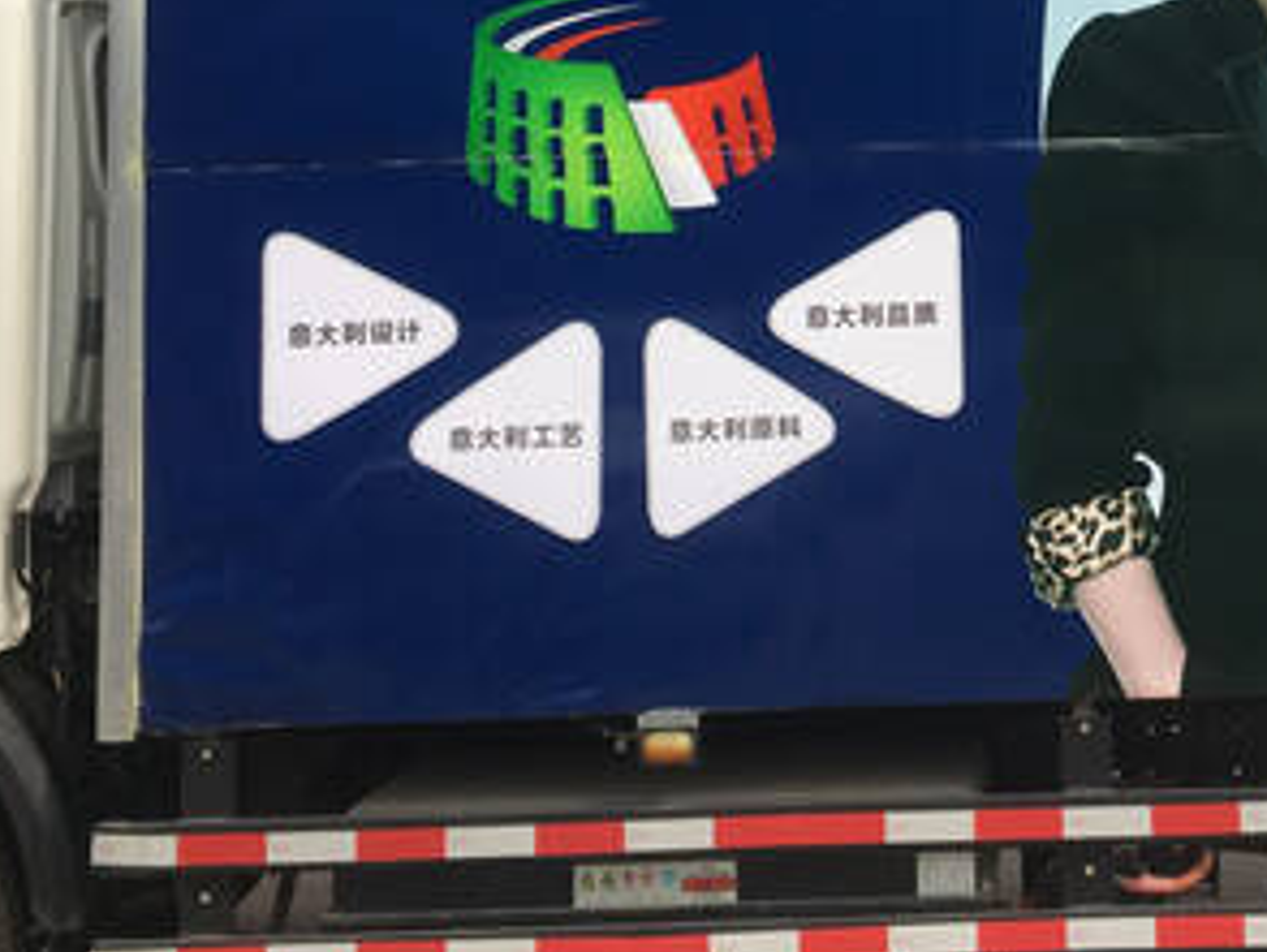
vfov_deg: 21.7
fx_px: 2418
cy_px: 65
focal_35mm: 66
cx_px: 1082
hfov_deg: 28.5
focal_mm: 4.15
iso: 25
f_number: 2.2
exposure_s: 1/2331
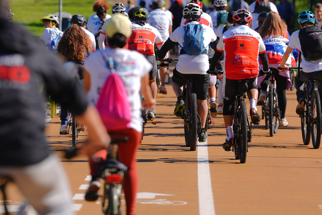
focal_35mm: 443
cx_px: 132
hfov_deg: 4.7
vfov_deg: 3.1
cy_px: 22
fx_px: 3962
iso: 64
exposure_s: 1/1250
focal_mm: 200
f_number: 3.2
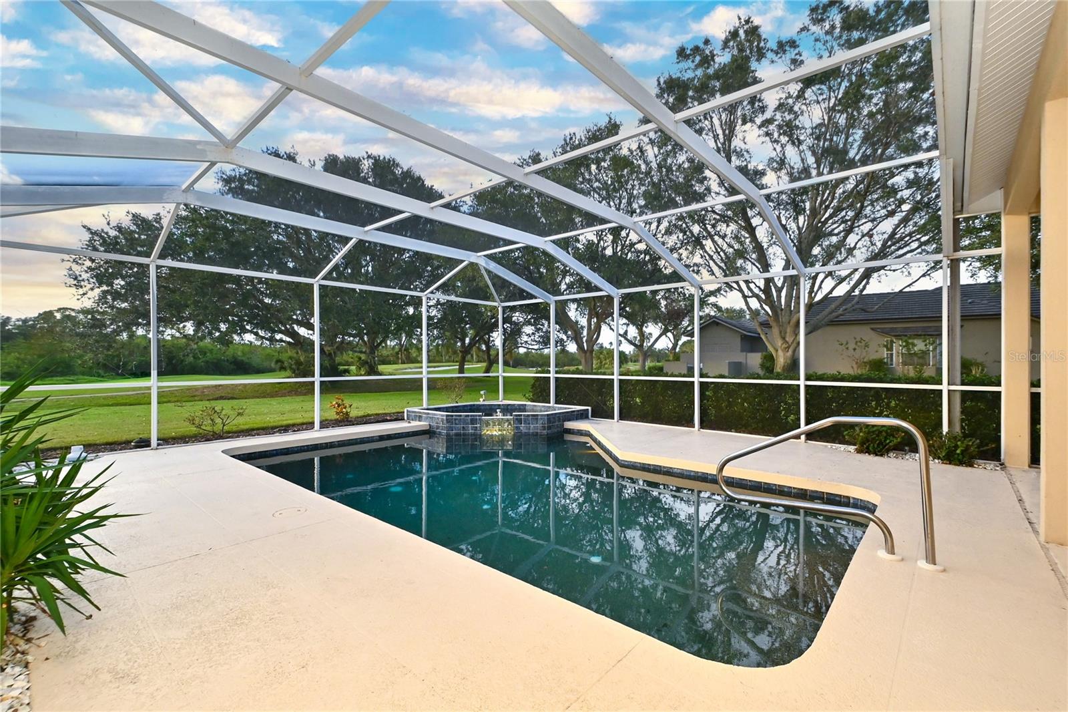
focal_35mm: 15
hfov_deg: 100.4
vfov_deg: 77.3
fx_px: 445
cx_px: 534
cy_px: 356
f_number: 8
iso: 640
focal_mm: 10
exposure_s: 1/200
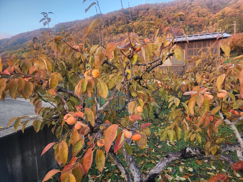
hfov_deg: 73.9
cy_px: 91
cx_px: 122
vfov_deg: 58.9
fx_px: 161
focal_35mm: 23
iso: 125
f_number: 1.8
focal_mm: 6.4
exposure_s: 1/180
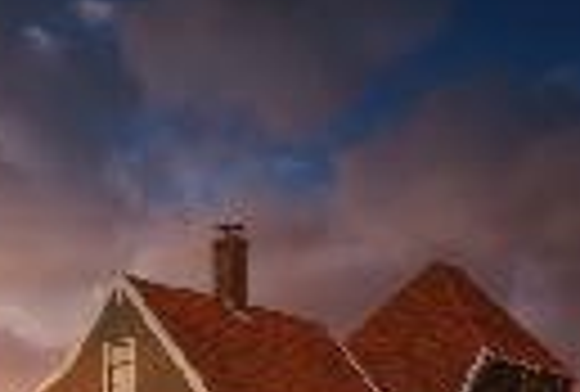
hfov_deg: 26.8
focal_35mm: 73
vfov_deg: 17.3
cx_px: 81
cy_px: 552
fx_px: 1180
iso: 200
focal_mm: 21
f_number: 4.8
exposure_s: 20
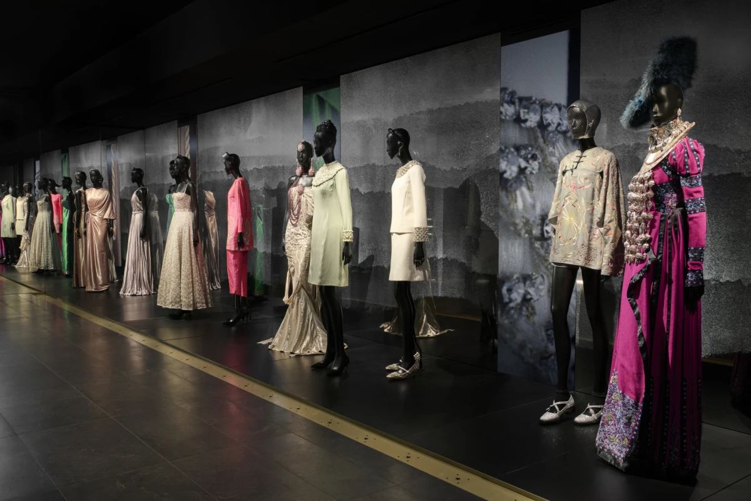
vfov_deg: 38.9
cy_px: 250
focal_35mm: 34
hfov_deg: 55.8
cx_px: 376
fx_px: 709
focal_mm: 34
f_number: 11
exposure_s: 3
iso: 400
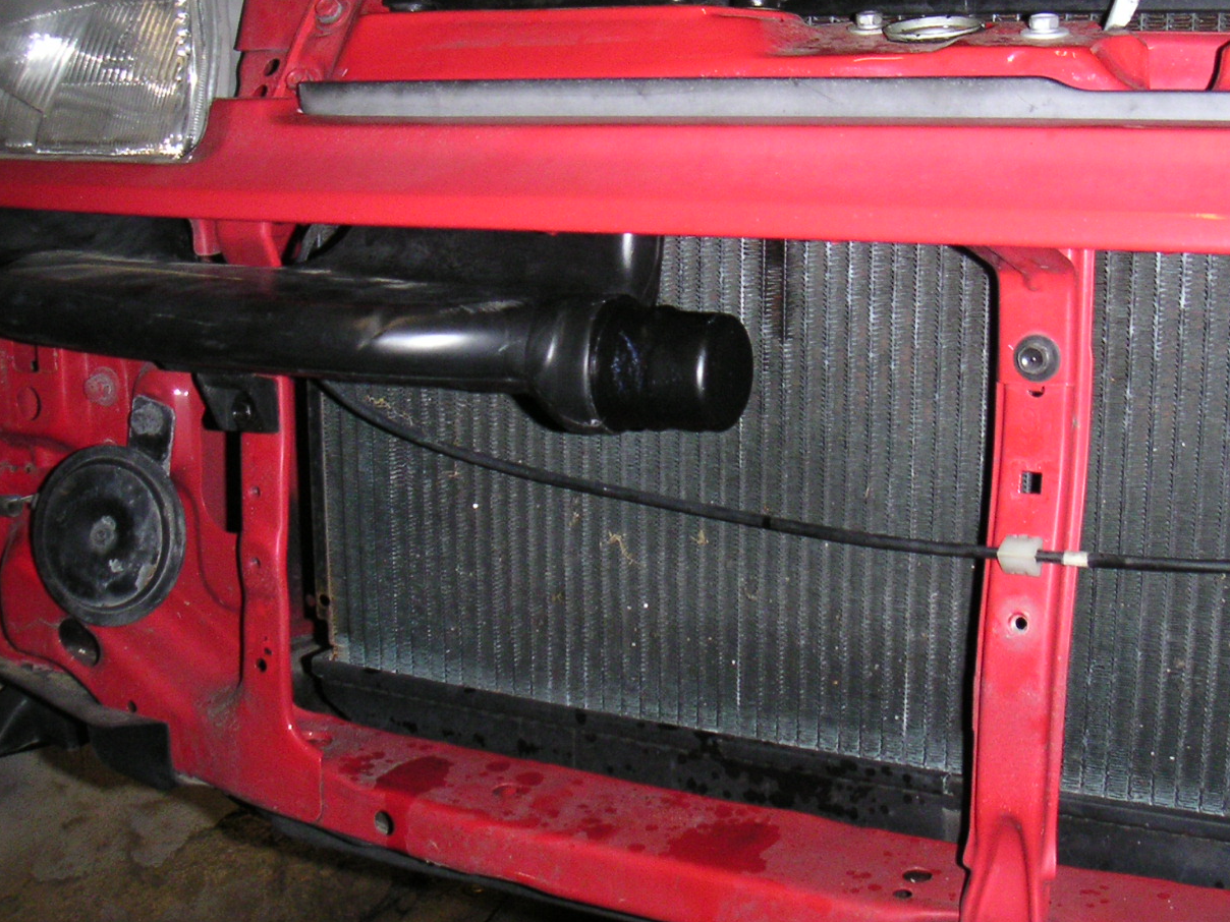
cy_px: 387
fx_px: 1741
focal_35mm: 49
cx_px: 682
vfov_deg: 29.6
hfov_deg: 38.9
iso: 160
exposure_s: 1/45
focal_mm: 5.7
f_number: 2.8
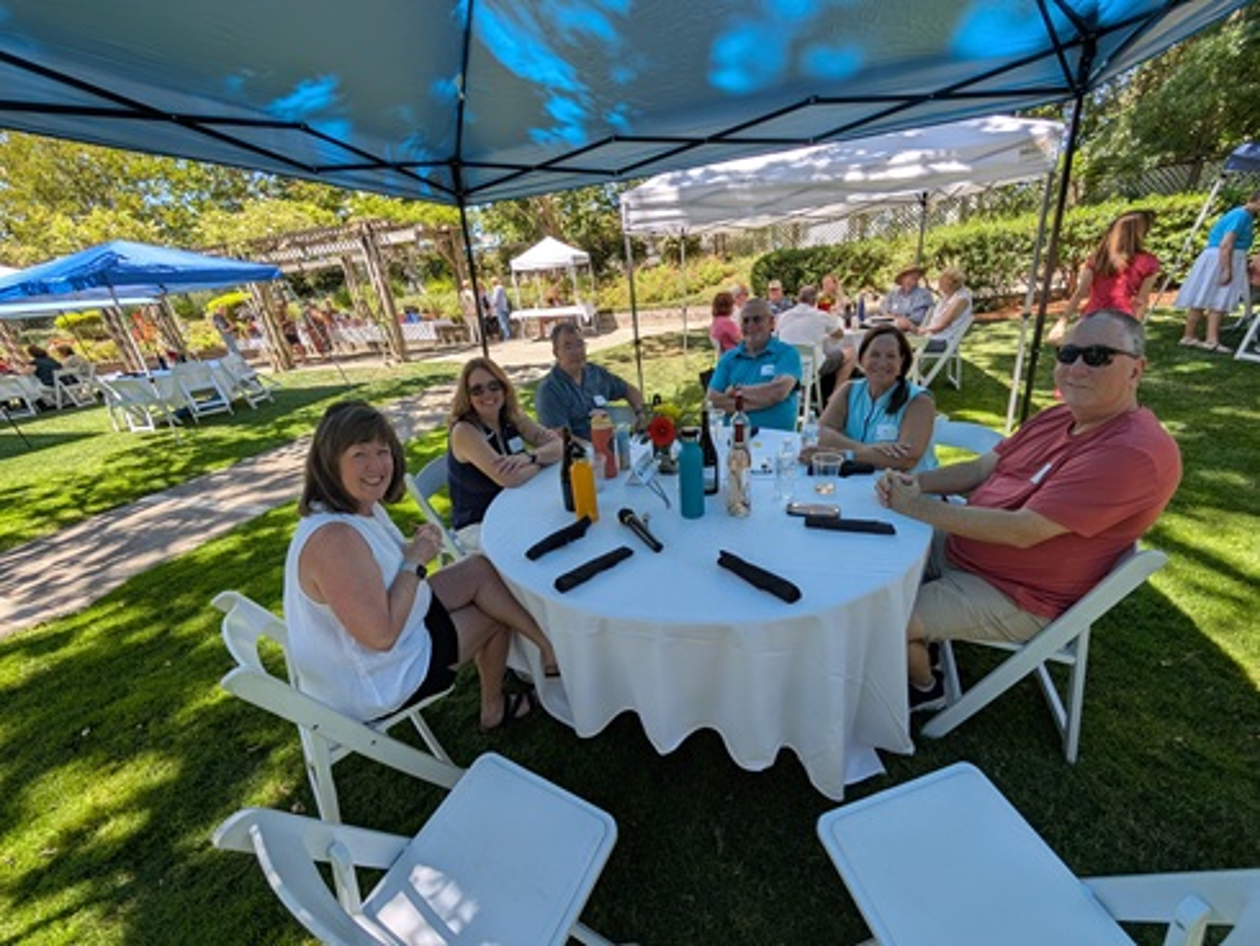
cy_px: 473
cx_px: 630
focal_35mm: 12
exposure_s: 1/836
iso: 46
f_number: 1.7
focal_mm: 2.02
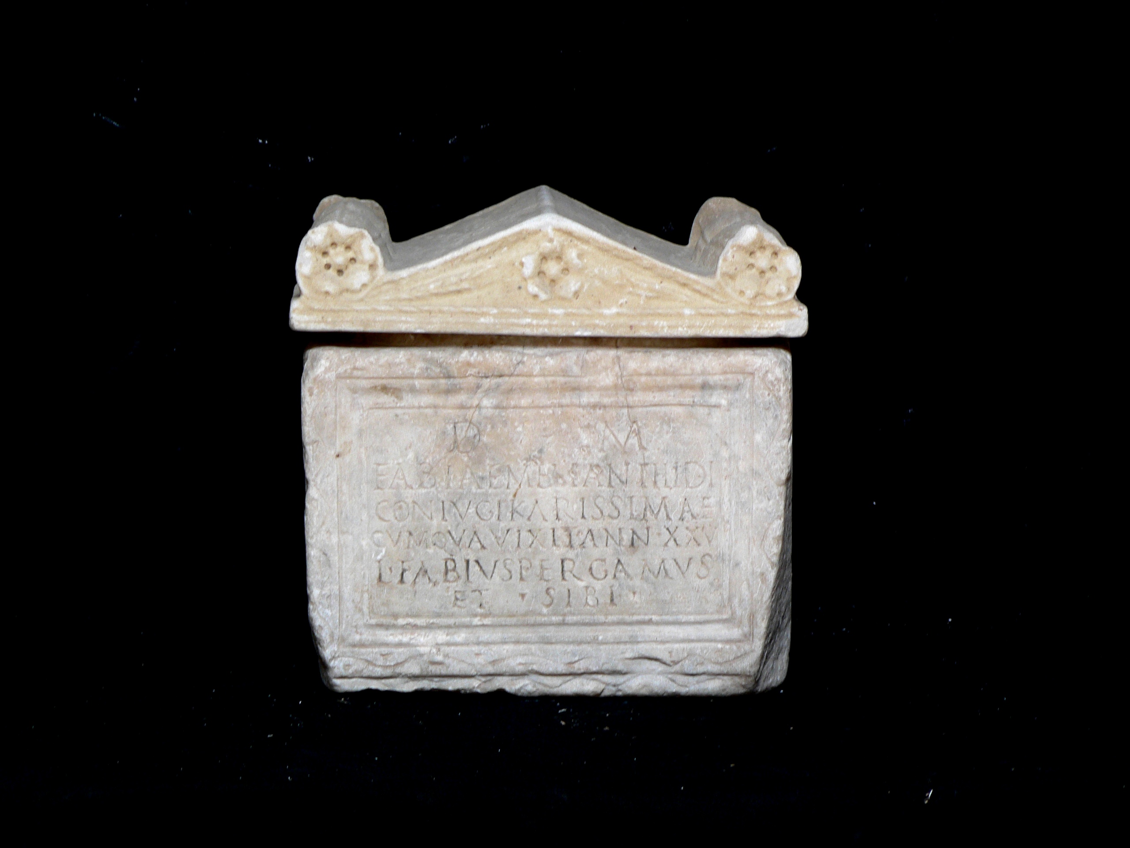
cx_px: 565
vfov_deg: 12.1
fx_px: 3983
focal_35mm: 122
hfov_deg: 16.1
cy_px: 424
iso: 80
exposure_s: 1/50
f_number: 3.2
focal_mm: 20.3
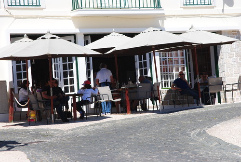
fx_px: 1258
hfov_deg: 10.9
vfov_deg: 7.4
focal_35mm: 188
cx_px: 120
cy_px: 81
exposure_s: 1/250
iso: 110
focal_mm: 125
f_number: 10
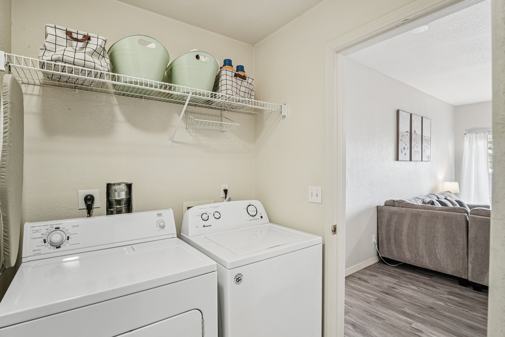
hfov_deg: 95.0
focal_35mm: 16
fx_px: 231
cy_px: 168
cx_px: 252
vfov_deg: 72.0
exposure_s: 1/4
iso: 400
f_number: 8
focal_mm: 11
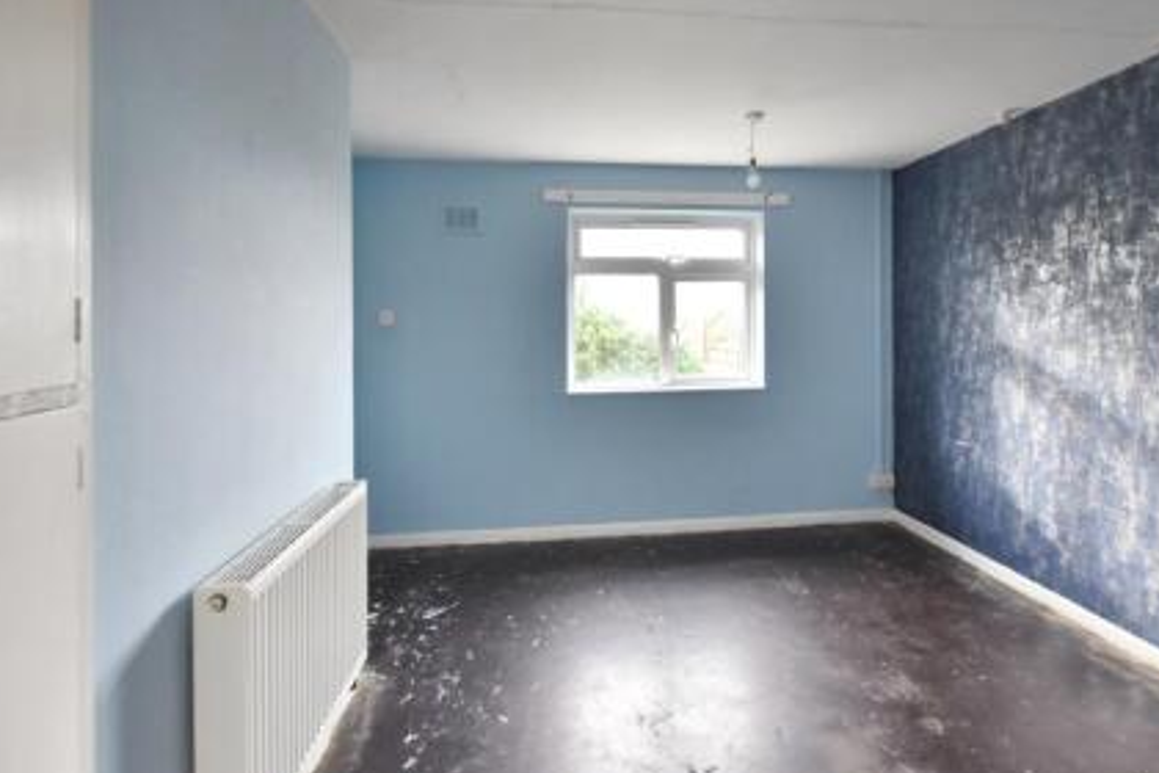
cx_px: 613
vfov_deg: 70.4
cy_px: 369
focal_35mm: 17
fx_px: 547
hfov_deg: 93.2
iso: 800
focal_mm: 10
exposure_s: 1/160
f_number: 3.5
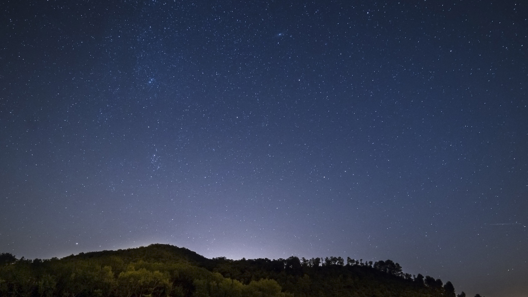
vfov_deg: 50.8
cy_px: 231
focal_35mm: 21
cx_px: 283
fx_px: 294
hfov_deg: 83.7
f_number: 3.5
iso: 800
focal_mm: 14
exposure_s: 133
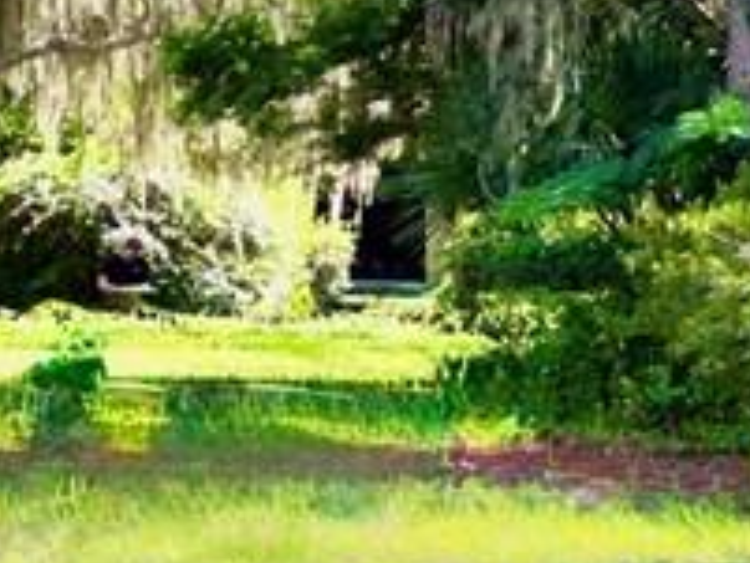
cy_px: 104
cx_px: -1052
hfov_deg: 9.3
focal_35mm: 191
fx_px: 4141
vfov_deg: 7.8
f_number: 1.7
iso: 100
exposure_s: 1/1600
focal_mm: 6.72
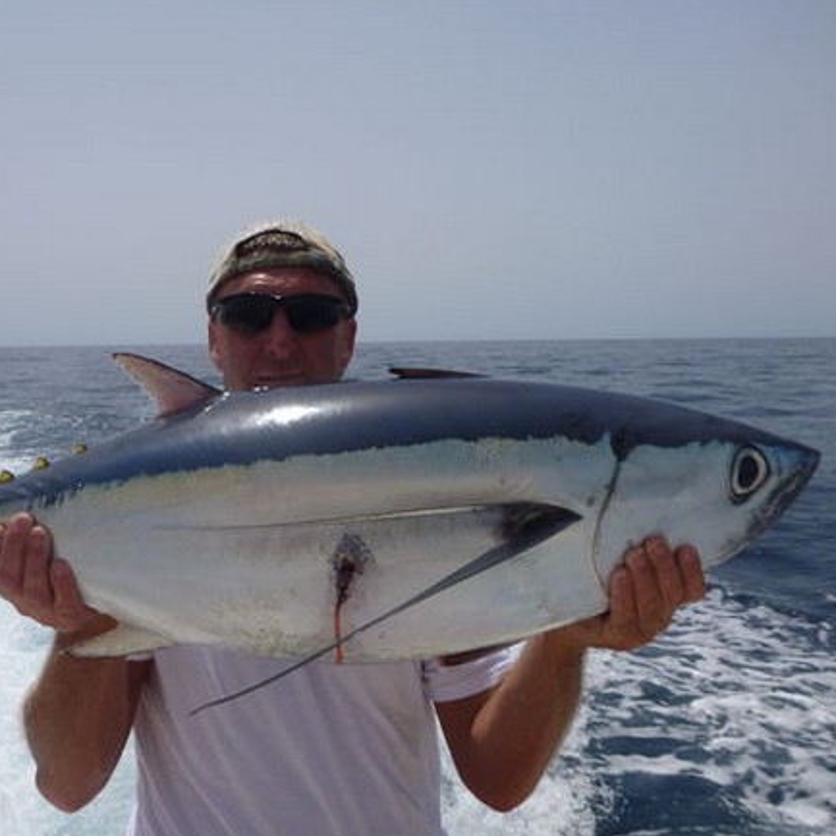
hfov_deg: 45.7
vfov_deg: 46.0
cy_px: 407
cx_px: 322
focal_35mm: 36
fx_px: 984
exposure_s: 1/250
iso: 100
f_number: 10
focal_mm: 4.9
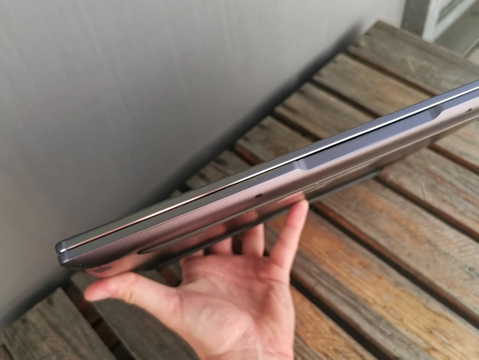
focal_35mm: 31
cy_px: 180
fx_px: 429
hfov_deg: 58.4
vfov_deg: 45.4
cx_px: 240
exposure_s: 1/266
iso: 50
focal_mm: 5.56
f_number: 1.6
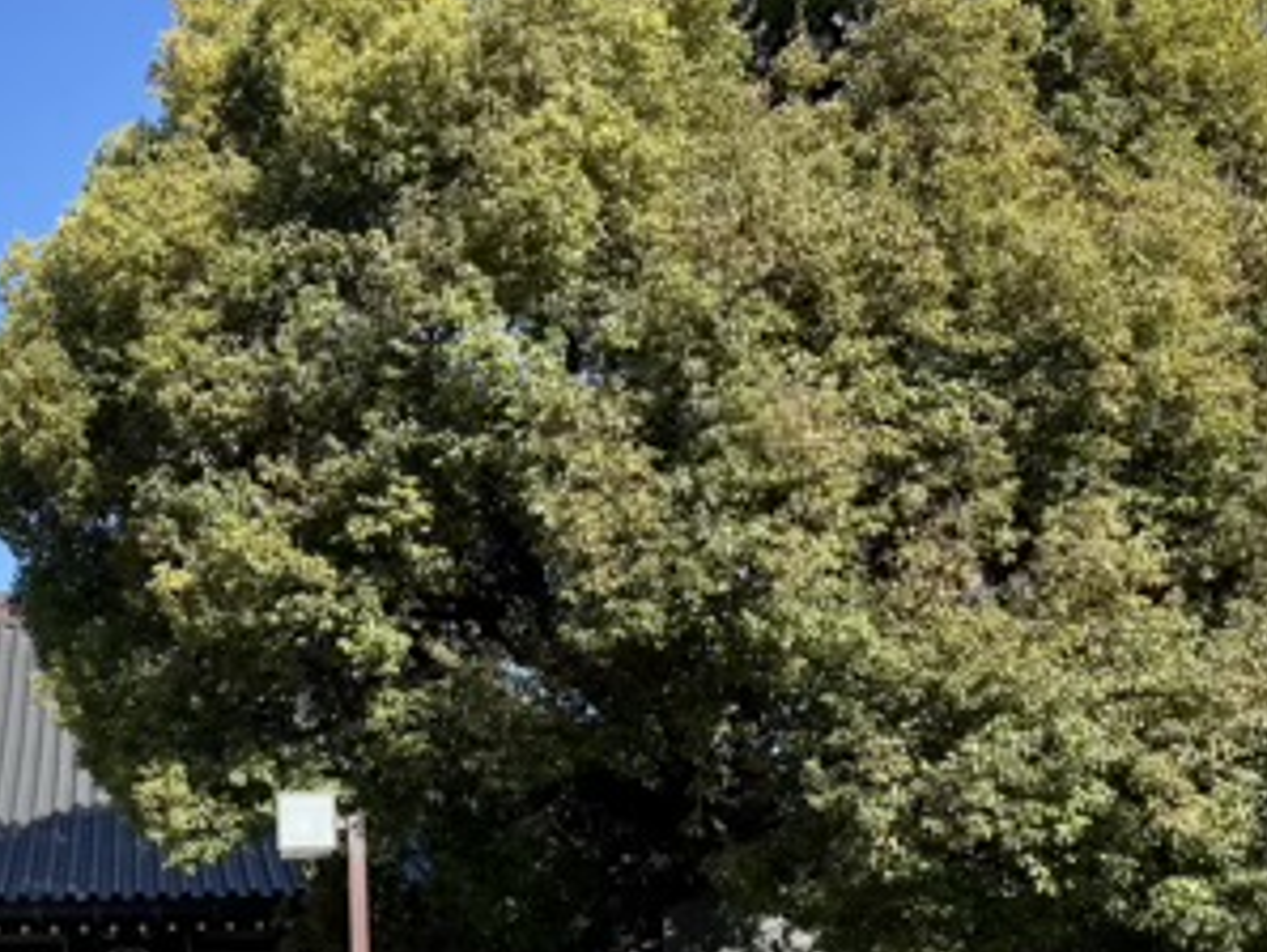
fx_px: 2234
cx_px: 255
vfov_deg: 23.7
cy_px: 754
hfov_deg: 30.9
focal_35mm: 61
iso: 50
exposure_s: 1/1590
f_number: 1.6
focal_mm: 5.96
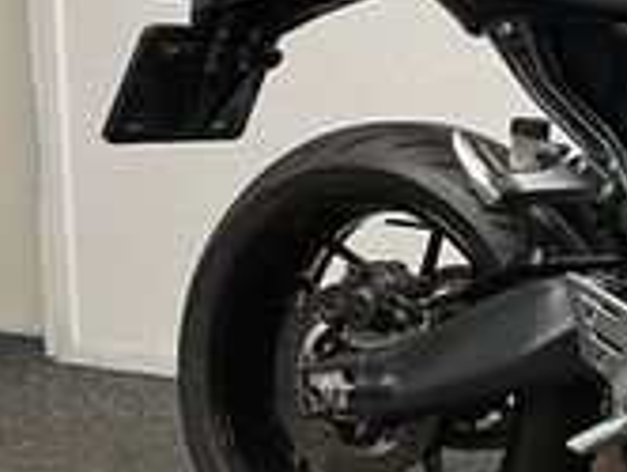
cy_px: 113
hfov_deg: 17.1
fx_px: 1814
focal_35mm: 100
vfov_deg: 14.8
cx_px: 1020
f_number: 1.6
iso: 80
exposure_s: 1/50
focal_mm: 5.1
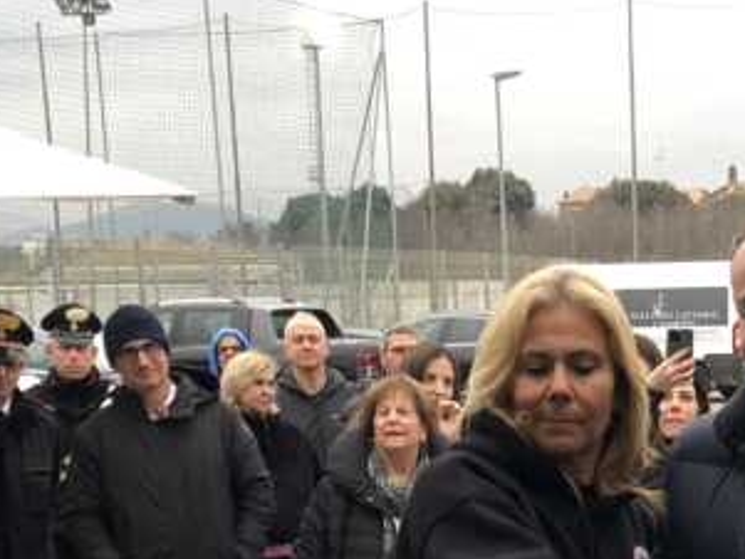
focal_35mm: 93
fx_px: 2002
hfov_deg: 20.3
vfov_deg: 14.8
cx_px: 782
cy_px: 821
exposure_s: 1/100
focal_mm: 4
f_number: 1.8
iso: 40
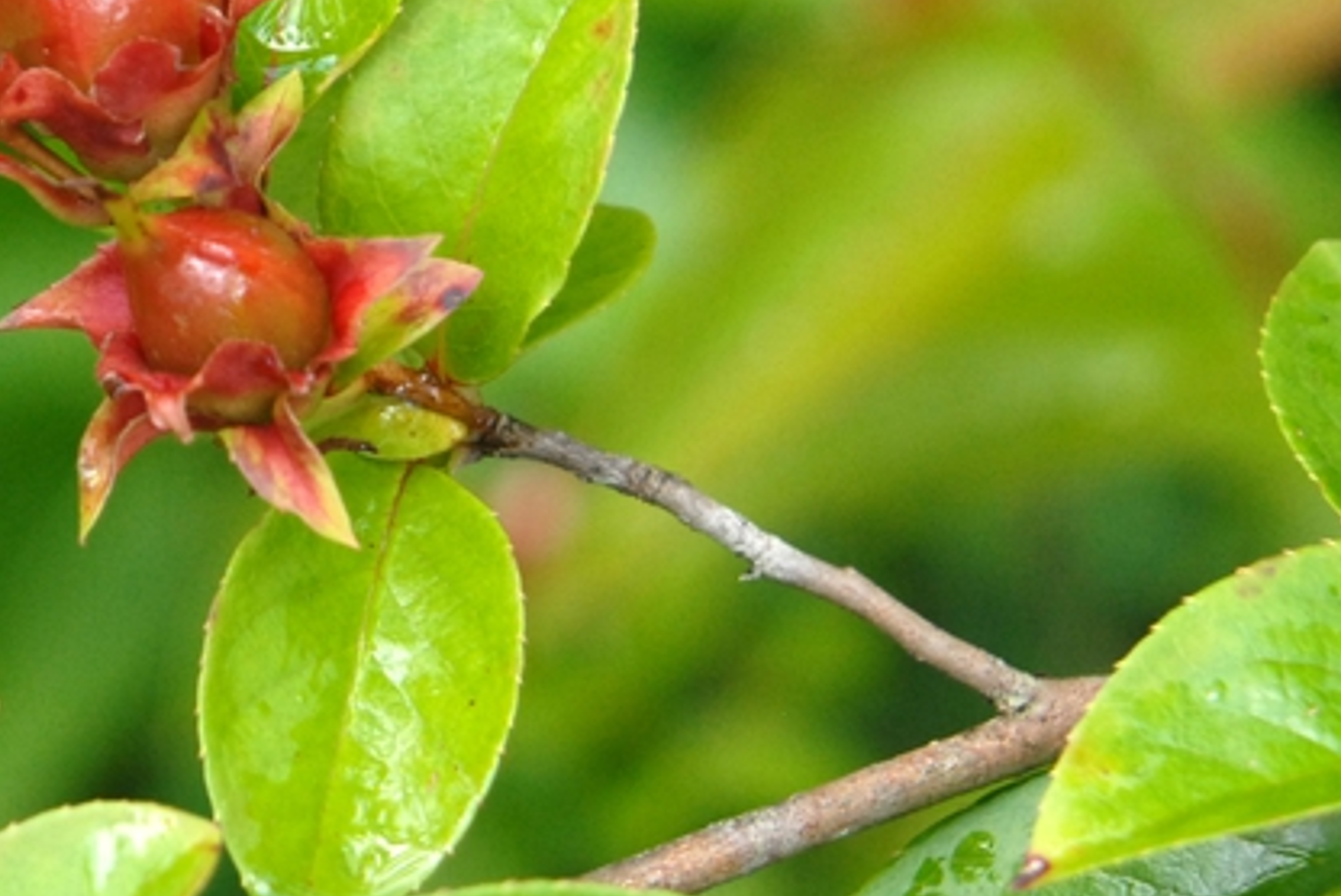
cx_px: -181
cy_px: 201
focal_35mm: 203
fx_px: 7575
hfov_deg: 10.0
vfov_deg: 6.8
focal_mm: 55
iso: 400
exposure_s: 1/125
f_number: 5.6
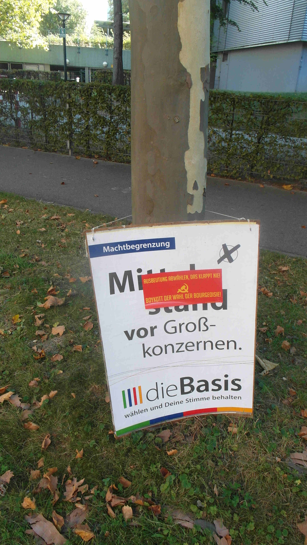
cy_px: 301
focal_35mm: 28
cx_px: 164
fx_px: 405
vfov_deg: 67.7
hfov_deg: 41.5
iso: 100
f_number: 4
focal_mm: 4.1
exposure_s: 1/60
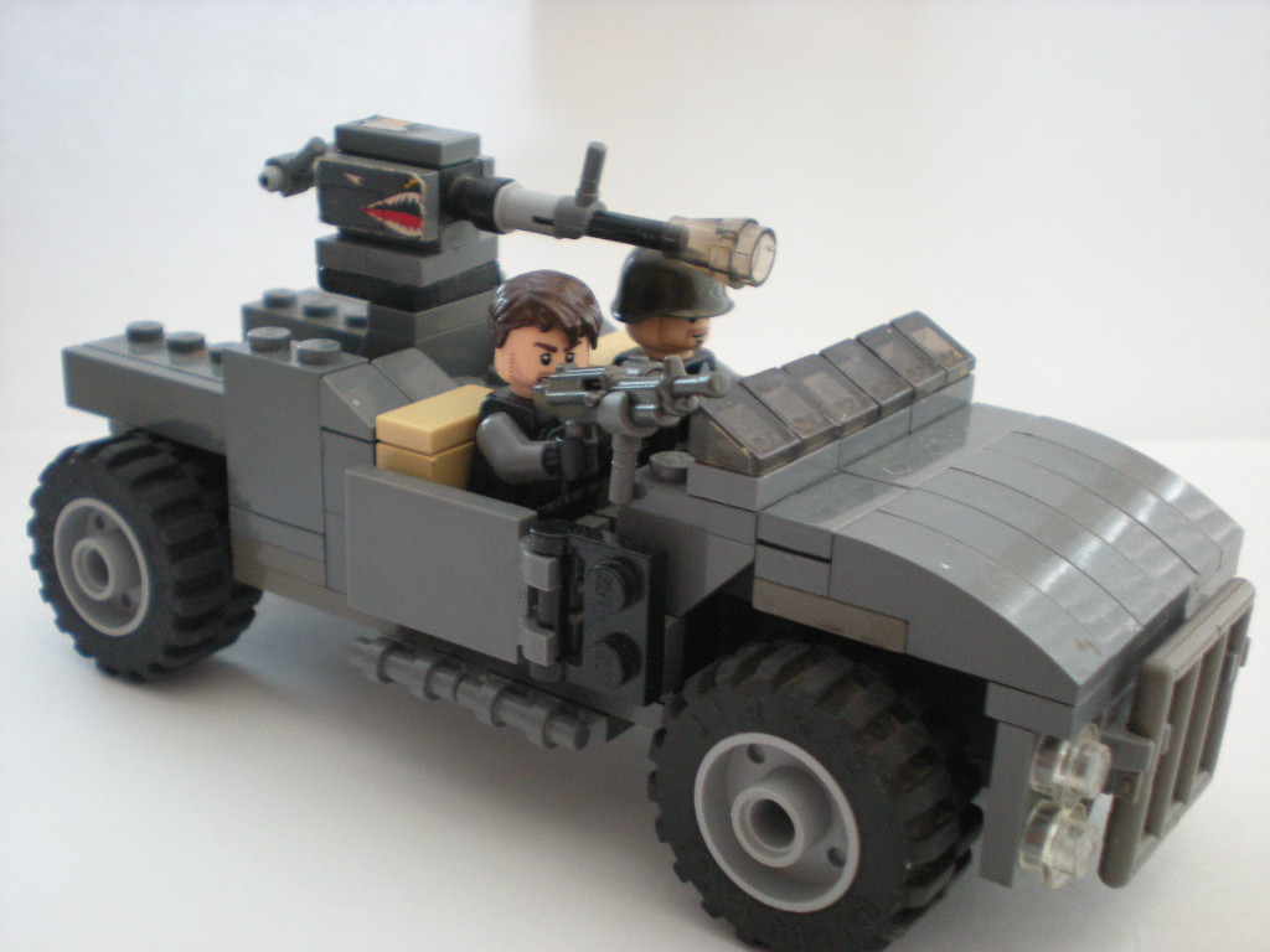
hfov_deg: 42.9
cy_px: 476
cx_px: 635
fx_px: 1614
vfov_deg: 32.9
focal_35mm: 44
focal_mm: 7.4
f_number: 3.5
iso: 245
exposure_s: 1/7.9
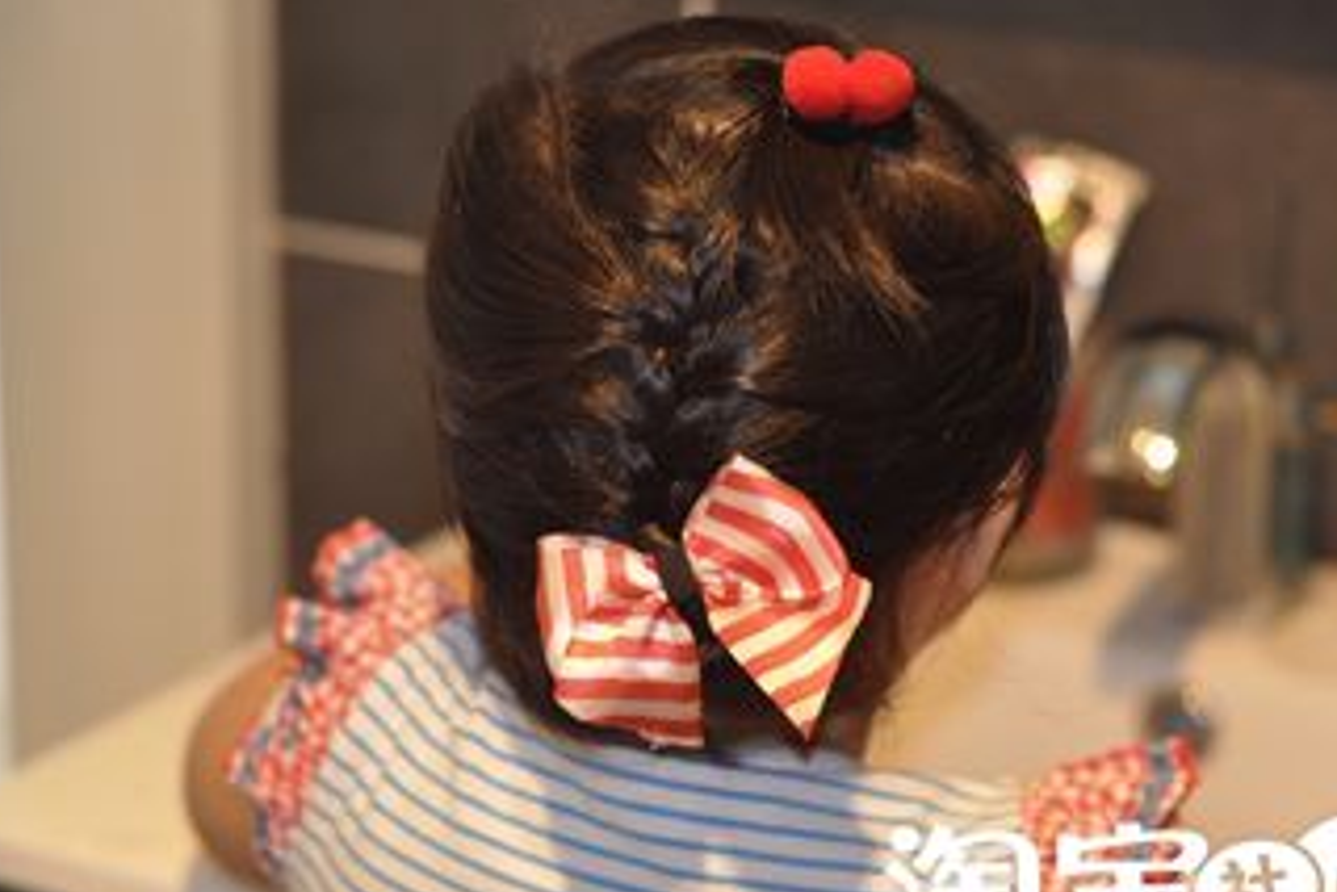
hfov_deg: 21.7
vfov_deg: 14.6
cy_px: 469
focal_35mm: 94
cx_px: 637
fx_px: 3492
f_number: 2.8
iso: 400
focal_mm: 50
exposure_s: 1/60
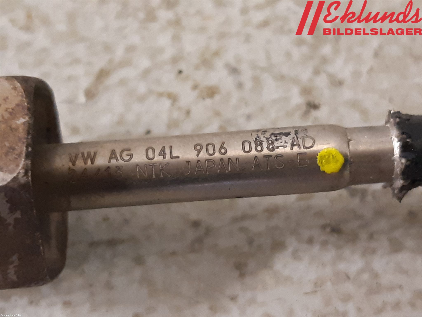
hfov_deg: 67.3
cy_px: 158
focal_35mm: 26
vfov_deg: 53.1
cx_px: 211
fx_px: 317
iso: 250
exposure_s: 1/25
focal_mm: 3.93
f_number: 1.7
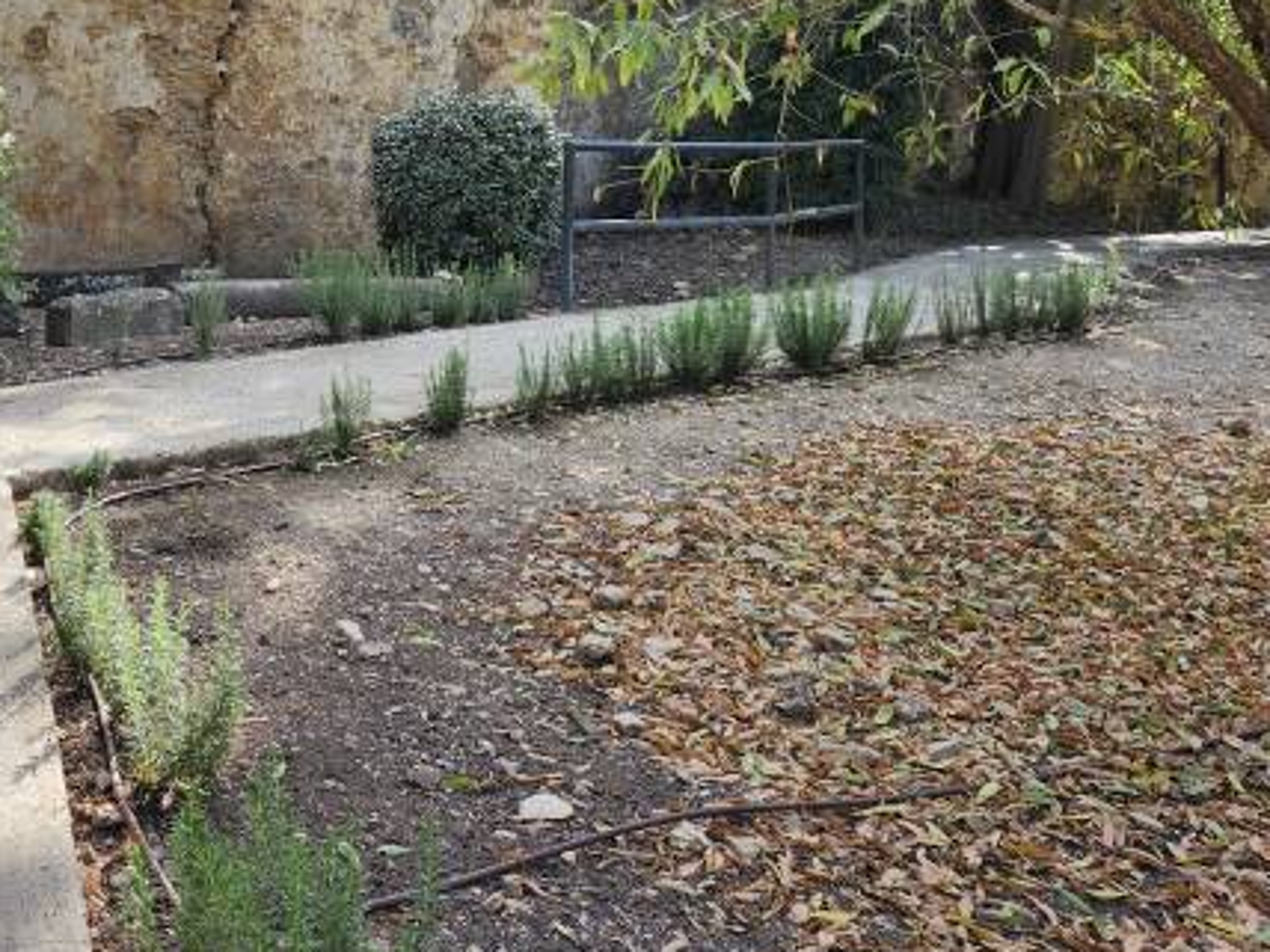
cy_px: 169
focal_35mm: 43
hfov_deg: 41.7
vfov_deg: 32.5
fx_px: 1578
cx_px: 228
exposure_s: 1/512
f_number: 1.8
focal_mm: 5.54
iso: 25
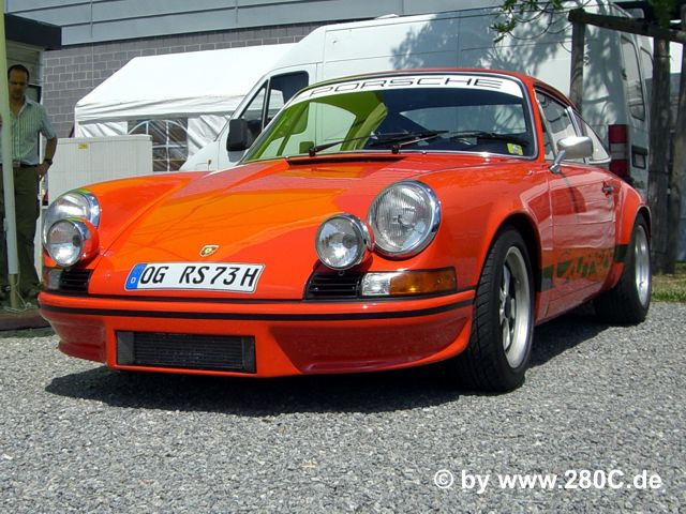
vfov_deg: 37.7
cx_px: 343
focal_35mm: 38
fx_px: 753
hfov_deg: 49.0
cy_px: 257
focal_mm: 6.2
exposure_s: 1/1250
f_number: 4.3
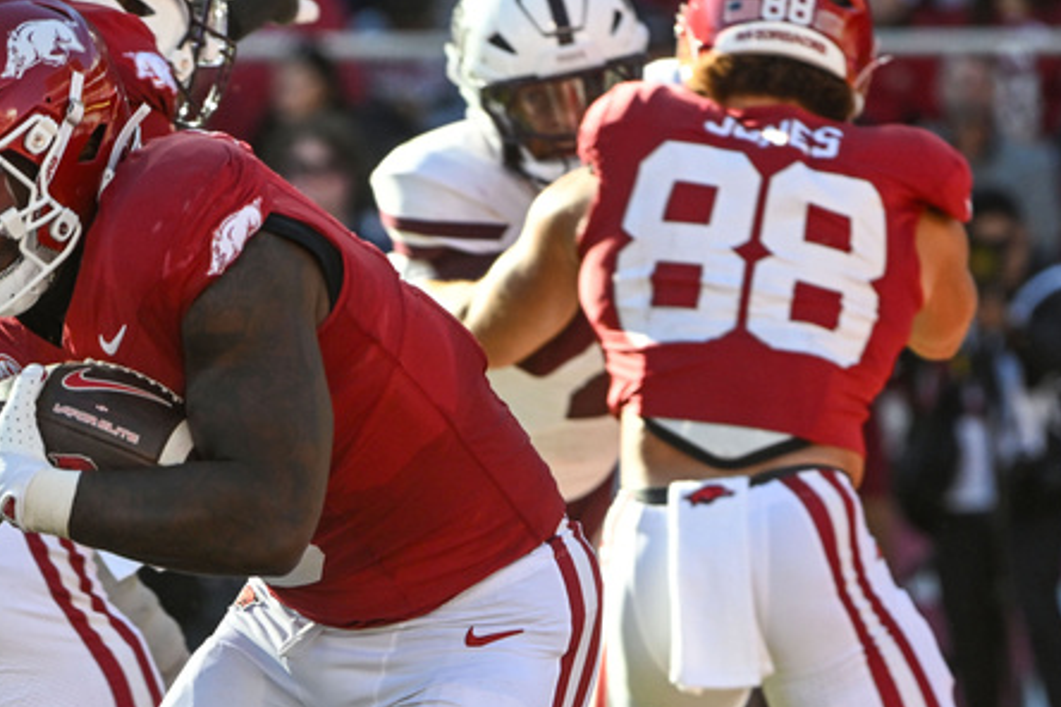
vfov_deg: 1.9
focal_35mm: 715
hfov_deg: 2.9
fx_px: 21071
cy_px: 732
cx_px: 155
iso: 800
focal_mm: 310
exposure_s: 1/1000
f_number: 5
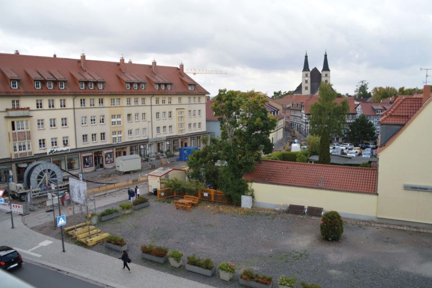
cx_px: 216
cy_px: 144
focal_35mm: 27
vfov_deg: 47.9
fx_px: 324
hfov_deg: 67.4
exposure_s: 1/200
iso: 100
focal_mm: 18
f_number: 6.3
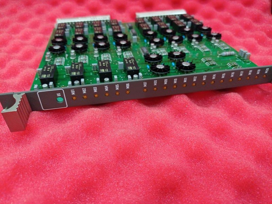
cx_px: 136
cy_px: 102
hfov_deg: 63.4
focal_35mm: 28
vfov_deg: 49.7
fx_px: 220
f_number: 1.79
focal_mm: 4.74
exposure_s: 1/25
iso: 369
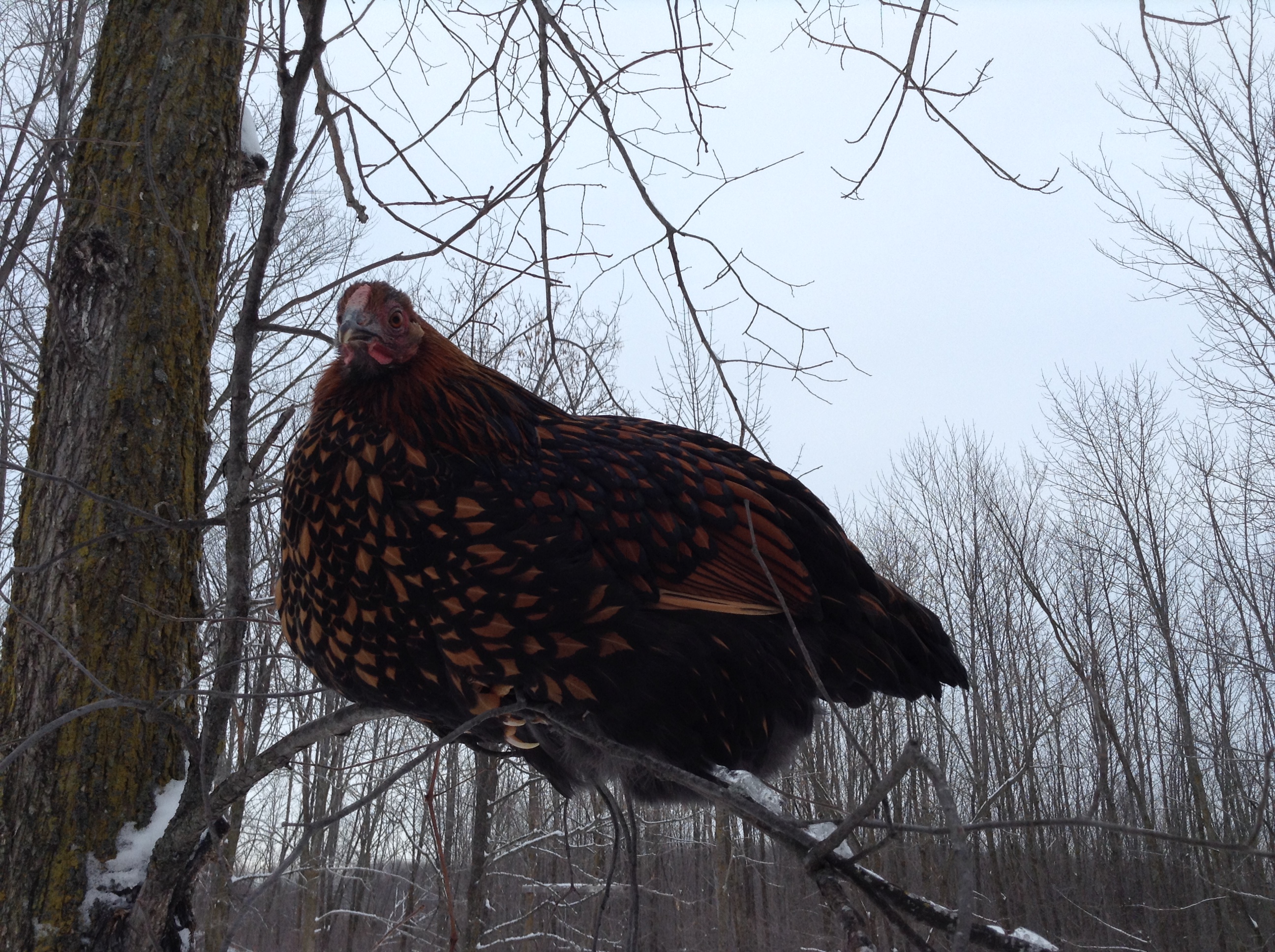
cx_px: 638
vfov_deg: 42.8
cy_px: 476
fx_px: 1214
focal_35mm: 33
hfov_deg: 55.4
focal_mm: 3.3
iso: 32
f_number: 2.4
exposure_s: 1/168
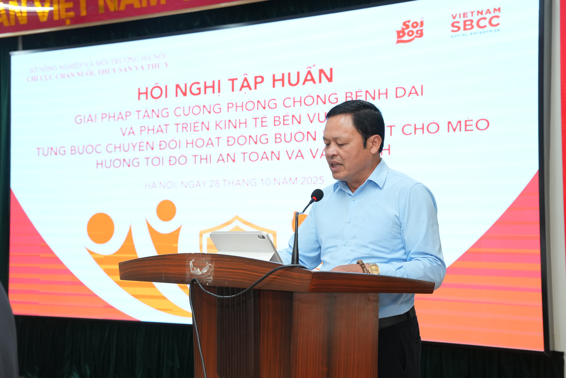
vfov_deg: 26.8
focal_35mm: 50
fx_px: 792
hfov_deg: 39.3
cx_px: 283
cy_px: 189
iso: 2000
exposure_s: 1/200
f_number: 5
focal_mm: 50.4
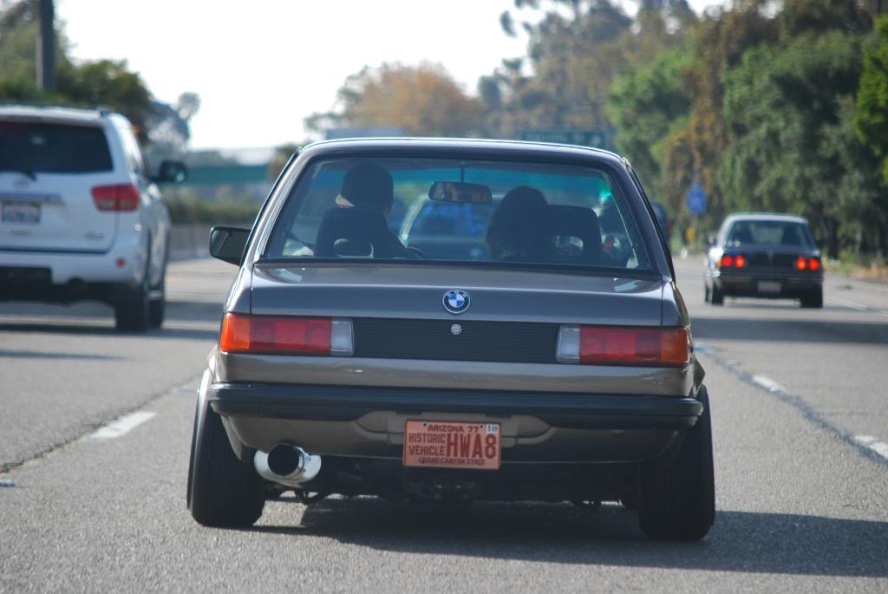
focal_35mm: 270
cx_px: 444
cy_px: 297
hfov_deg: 7.6
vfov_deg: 5.1
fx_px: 6666
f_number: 5.6
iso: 360
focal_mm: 180
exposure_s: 1/500
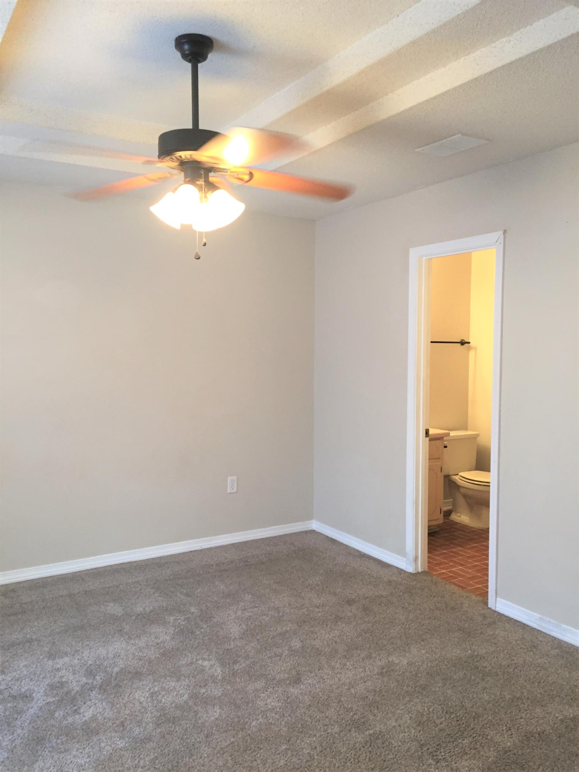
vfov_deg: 61.7
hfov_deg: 48.2
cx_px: 290
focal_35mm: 29
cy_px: 386
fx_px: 647
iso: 125
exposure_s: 1/30
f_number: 2.2
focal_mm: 4.15
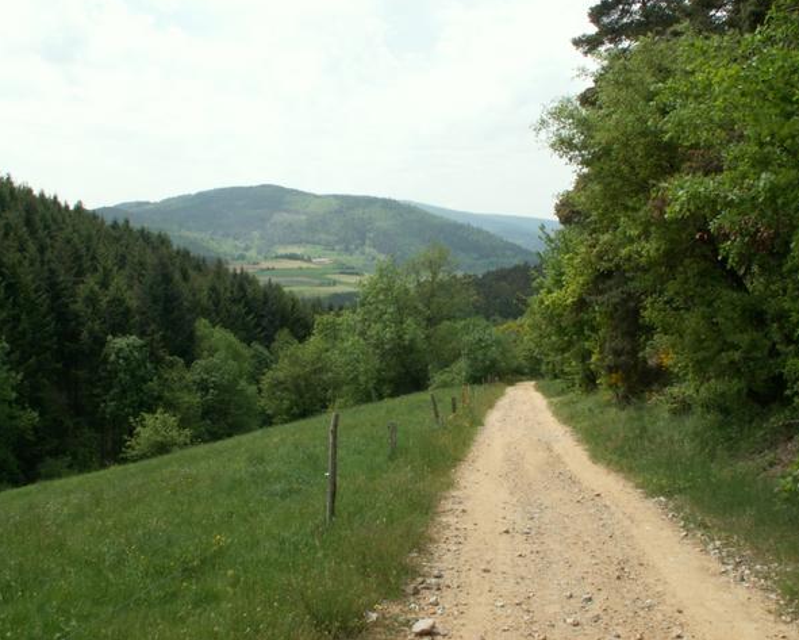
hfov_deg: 49.0
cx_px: 430
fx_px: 875
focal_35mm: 37
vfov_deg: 40.1
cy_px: 318
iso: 50
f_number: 8
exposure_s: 1/100
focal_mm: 5.86
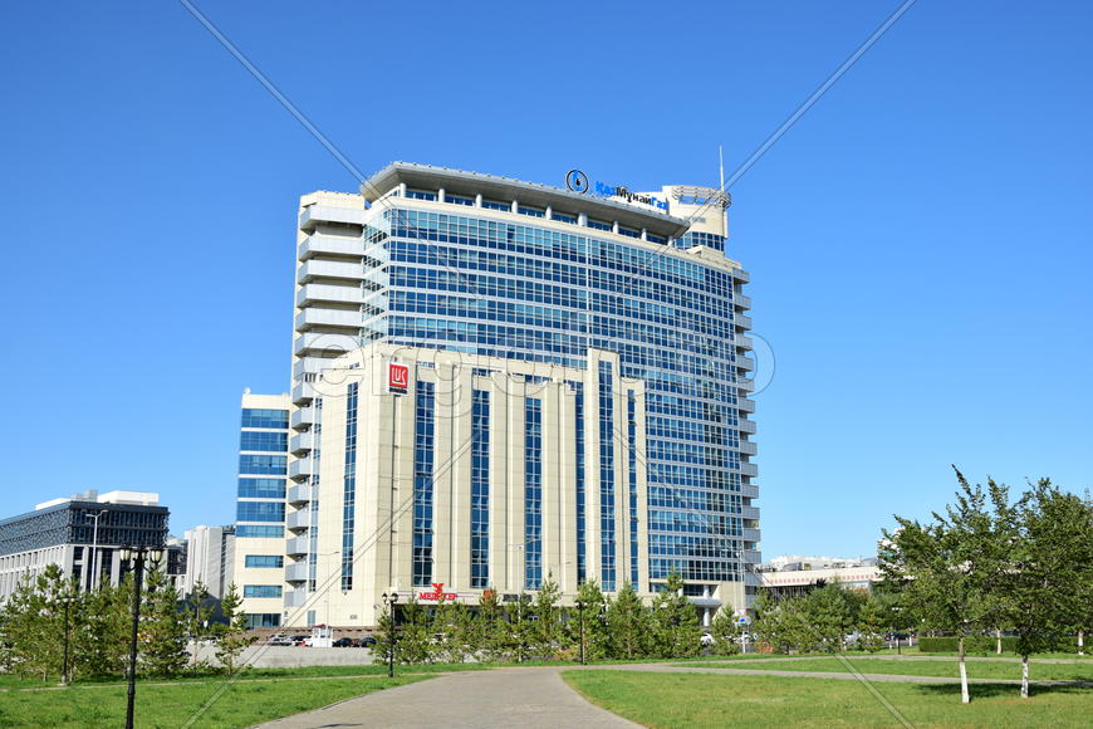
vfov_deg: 35.5
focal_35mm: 38
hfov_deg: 51.3
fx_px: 1138
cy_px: 364
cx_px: 546
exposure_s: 1/200
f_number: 9
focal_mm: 25
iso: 100
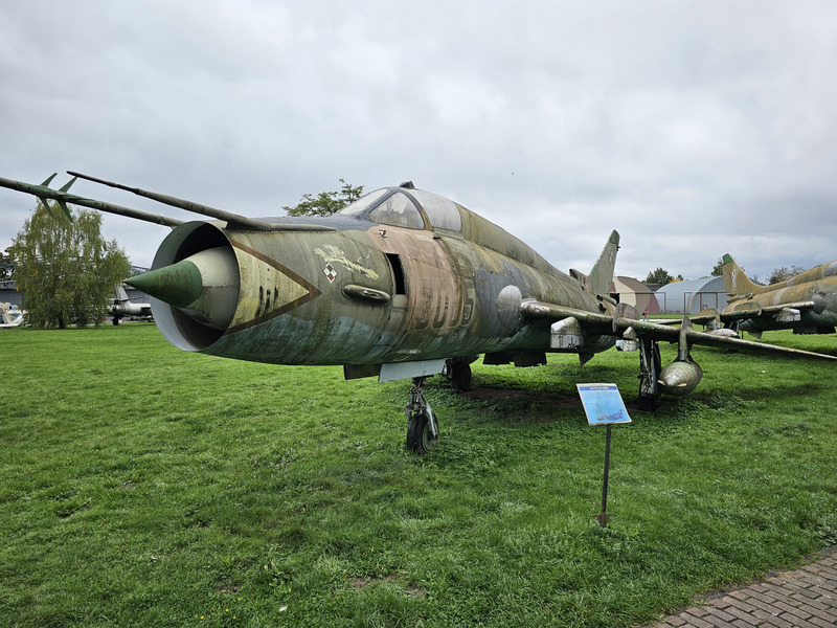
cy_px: 314
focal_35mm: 23
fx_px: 556
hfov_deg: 73.9
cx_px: 418
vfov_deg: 58.9
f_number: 1.7
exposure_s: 1/382
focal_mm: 6.3
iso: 10
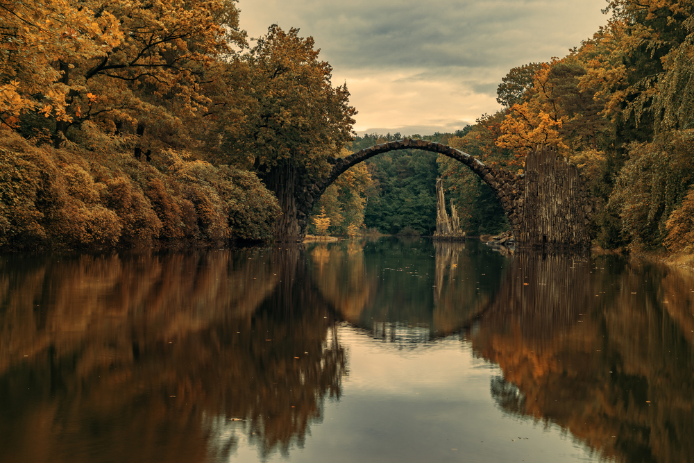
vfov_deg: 25.8
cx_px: 347
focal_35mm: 52
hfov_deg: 37.8
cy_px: 232
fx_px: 1012
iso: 50
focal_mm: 35
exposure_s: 1/3
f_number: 11
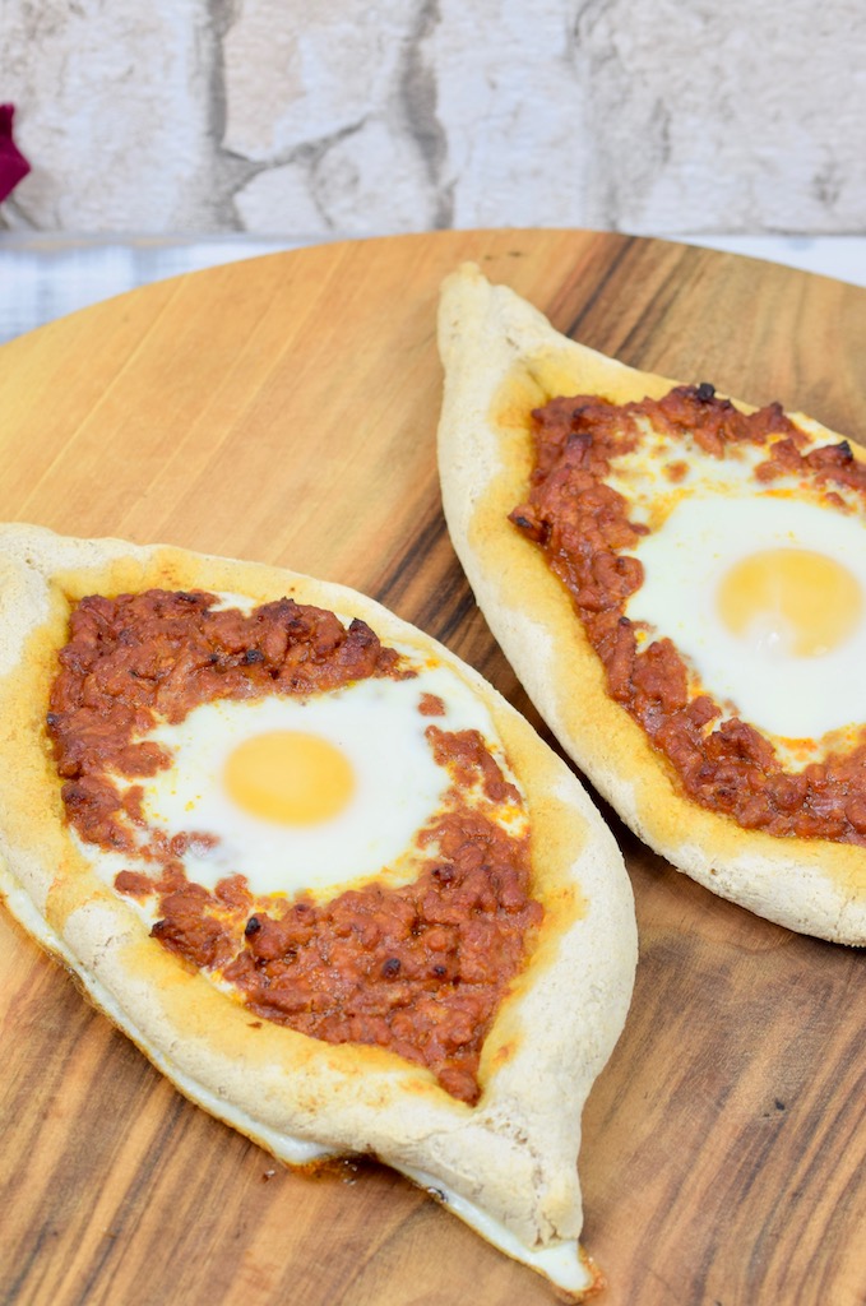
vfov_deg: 13.1
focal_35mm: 158
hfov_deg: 8.7
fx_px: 5704
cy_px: 653
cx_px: 433
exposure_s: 1/15
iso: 200
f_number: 8
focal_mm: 105
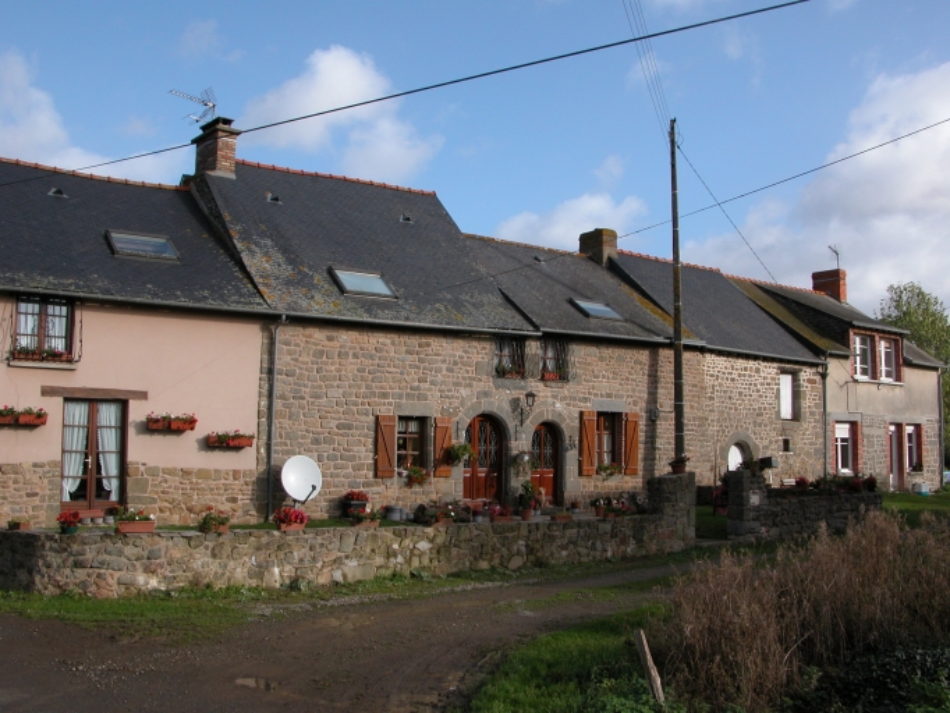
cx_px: 475
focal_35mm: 35
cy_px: 356
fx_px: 961
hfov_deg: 52.6
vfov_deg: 40.7
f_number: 6.3
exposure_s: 1/265
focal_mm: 8.9
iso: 100
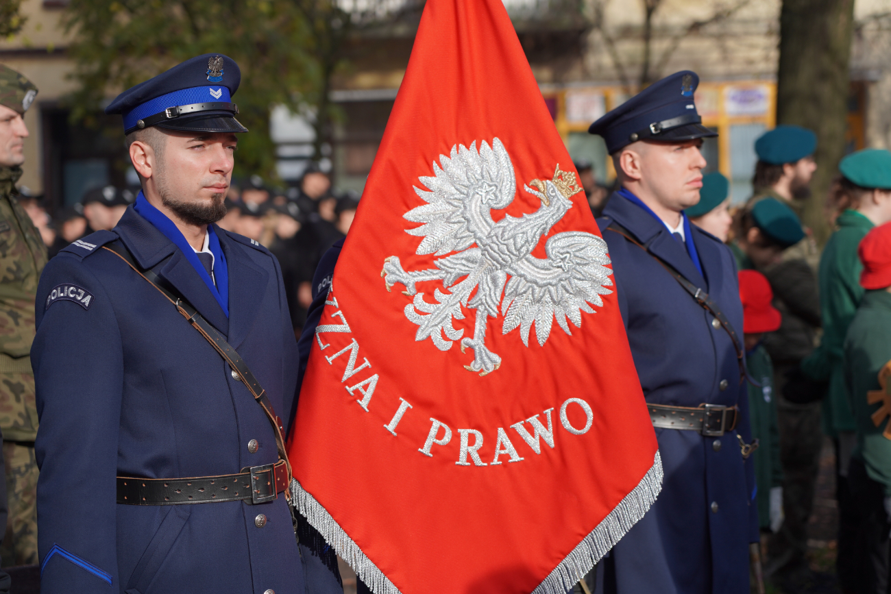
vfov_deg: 13.0
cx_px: 446
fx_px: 2599
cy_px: 297
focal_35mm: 105
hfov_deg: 19.5
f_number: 4.5
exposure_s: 1/400
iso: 100
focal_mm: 105
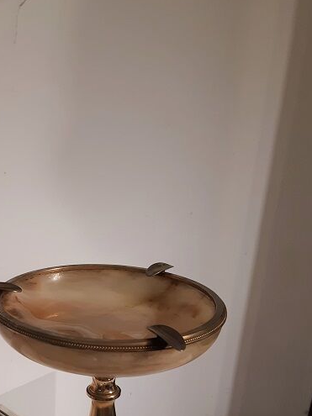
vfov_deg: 43.0
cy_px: 326
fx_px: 505
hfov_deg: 33.9
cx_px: 95
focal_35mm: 42
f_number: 1.7
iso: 80
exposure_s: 1/50
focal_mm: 3.93
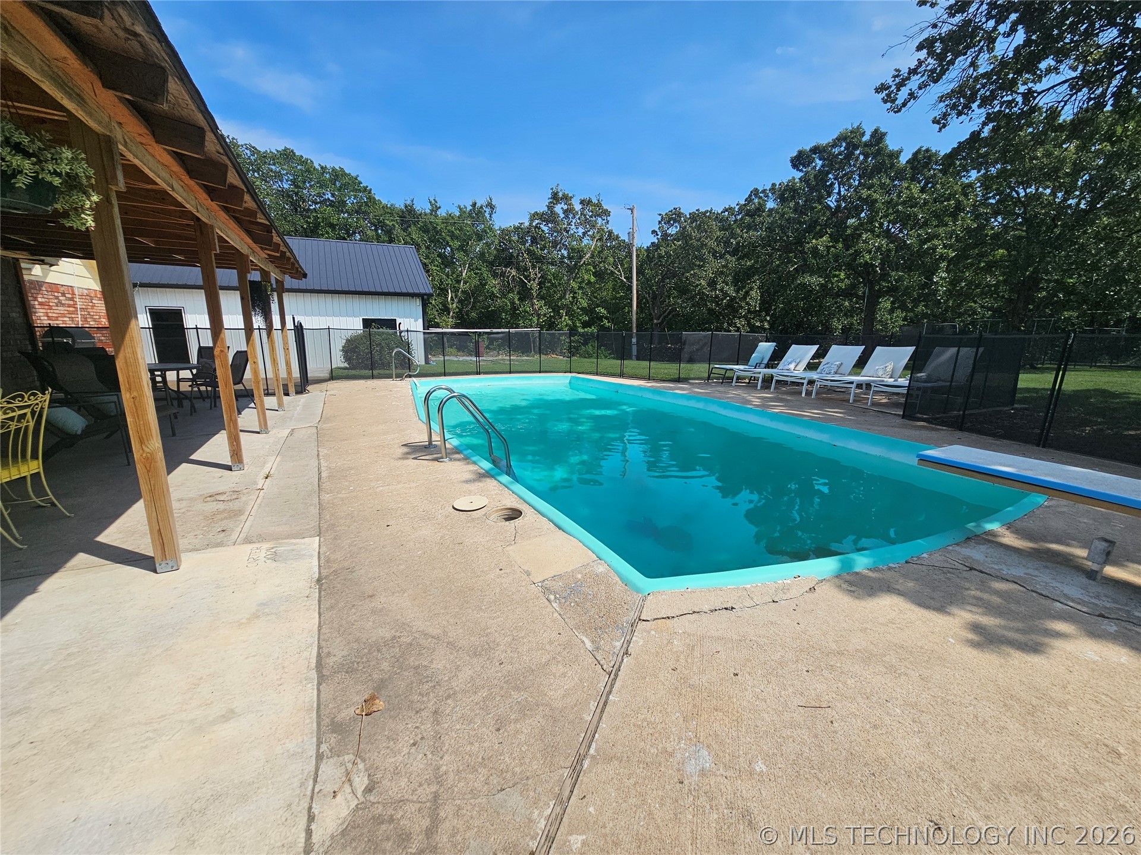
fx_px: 429
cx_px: 570
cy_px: 428
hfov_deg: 106.2
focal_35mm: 13
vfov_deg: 89.9
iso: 50
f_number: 2.2
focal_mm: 2.2
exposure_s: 1/3264
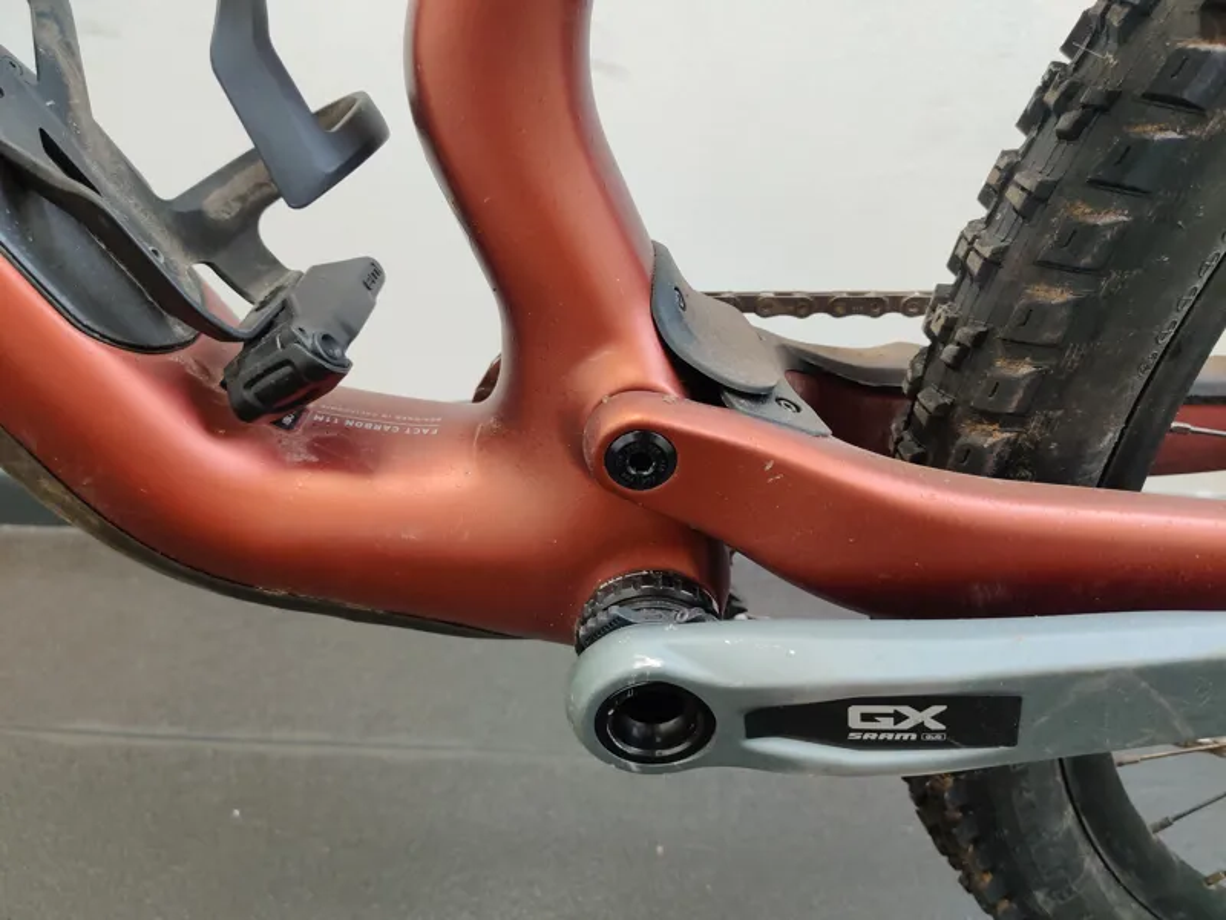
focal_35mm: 27
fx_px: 956
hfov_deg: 65.3
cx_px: 613
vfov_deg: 51.4
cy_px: 460
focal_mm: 4.75
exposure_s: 1/50
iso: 800
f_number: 1.65
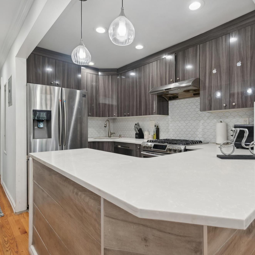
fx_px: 175
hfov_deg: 72.1
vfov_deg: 72.1
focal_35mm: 21
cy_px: 130
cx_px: 132
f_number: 11
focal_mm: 16
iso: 100
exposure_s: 1/4
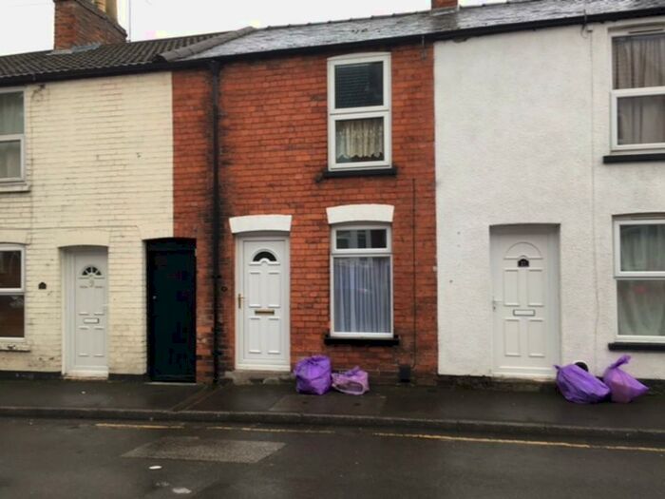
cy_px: 250
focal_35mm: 29
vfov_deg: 48.2
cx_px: 332
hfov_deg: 61.7
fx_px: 557
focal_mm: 4.15
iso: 25
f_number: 2.2
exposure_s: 1/50
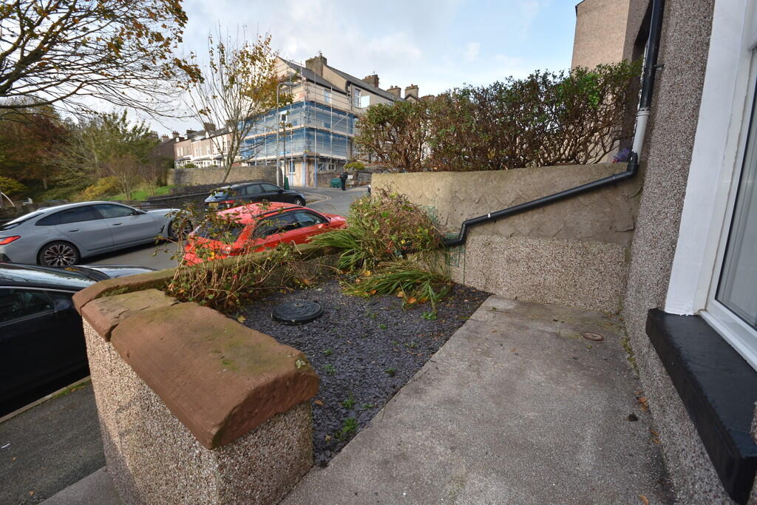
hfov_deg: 100.4
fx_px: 315
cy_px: 252
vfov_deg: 77.3
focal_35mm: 15
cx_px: 378
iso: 110
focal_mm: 10
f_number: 5.6
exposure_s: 1/125
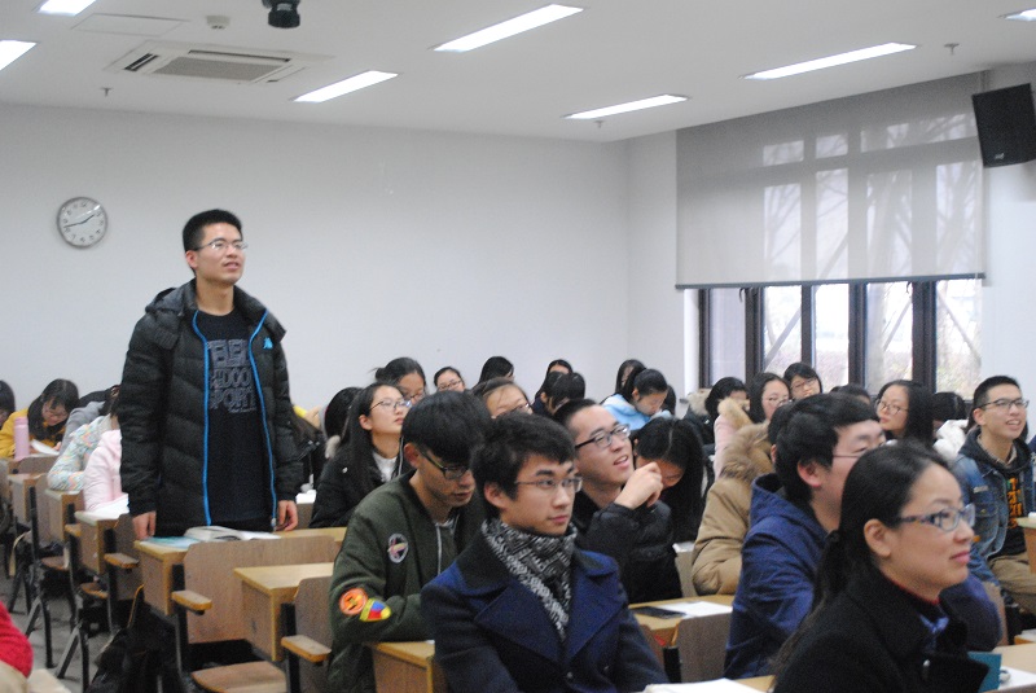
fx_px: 1512
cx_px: 518
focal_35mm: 52
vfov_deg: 25.8
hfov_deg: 37.8
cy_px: 346
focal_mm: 35
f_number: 5.6
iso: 1600
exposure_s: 1/30
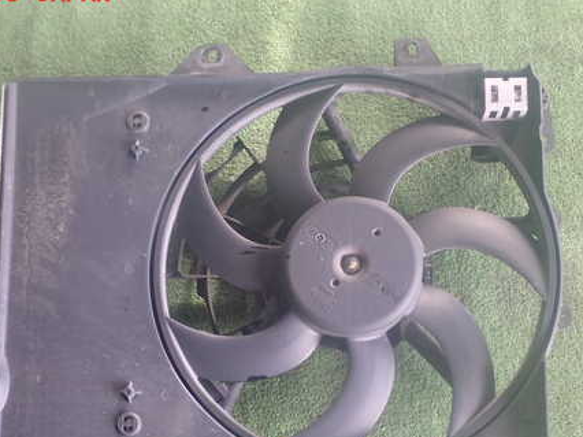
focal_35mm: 62
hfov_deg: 31.2
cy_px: 284
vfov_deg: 23.5
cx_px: 272
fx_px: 1044
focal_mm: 7.84
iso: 200
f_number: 2.9
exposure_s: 1/50
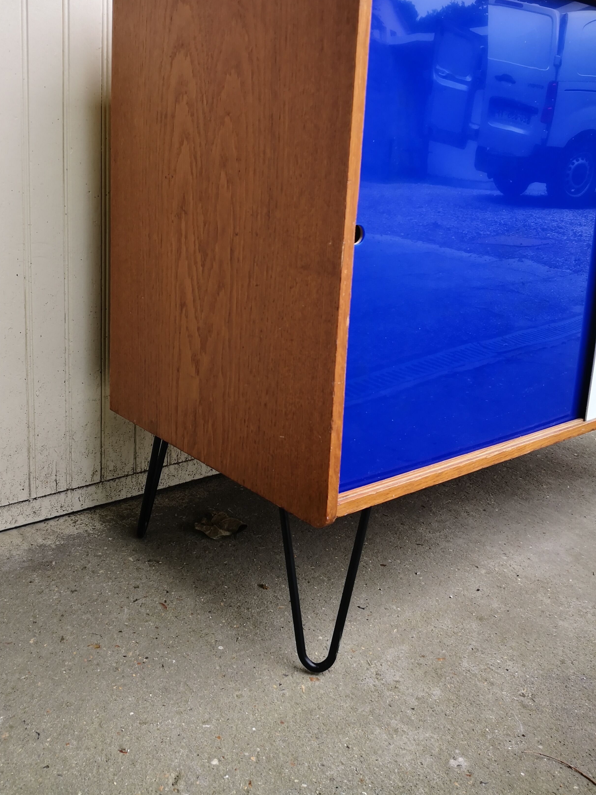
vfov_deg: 54.9
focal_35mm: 33
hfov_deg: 42.7
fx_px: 758
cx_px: 232
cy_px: 311
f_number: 1.6
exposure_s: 1/104
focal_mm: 3.95
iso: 50
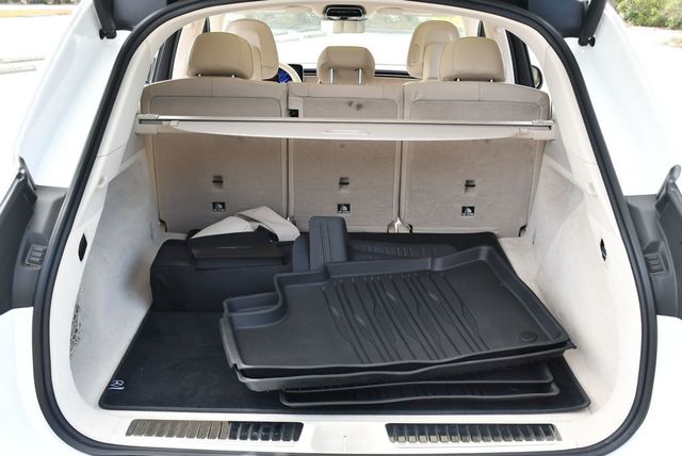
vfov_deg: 30.6
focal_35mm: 44
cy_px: 228
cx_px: 341
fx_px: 834
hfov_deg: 44.5
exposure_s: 1/250
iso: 400
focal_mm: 22
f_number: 5.6
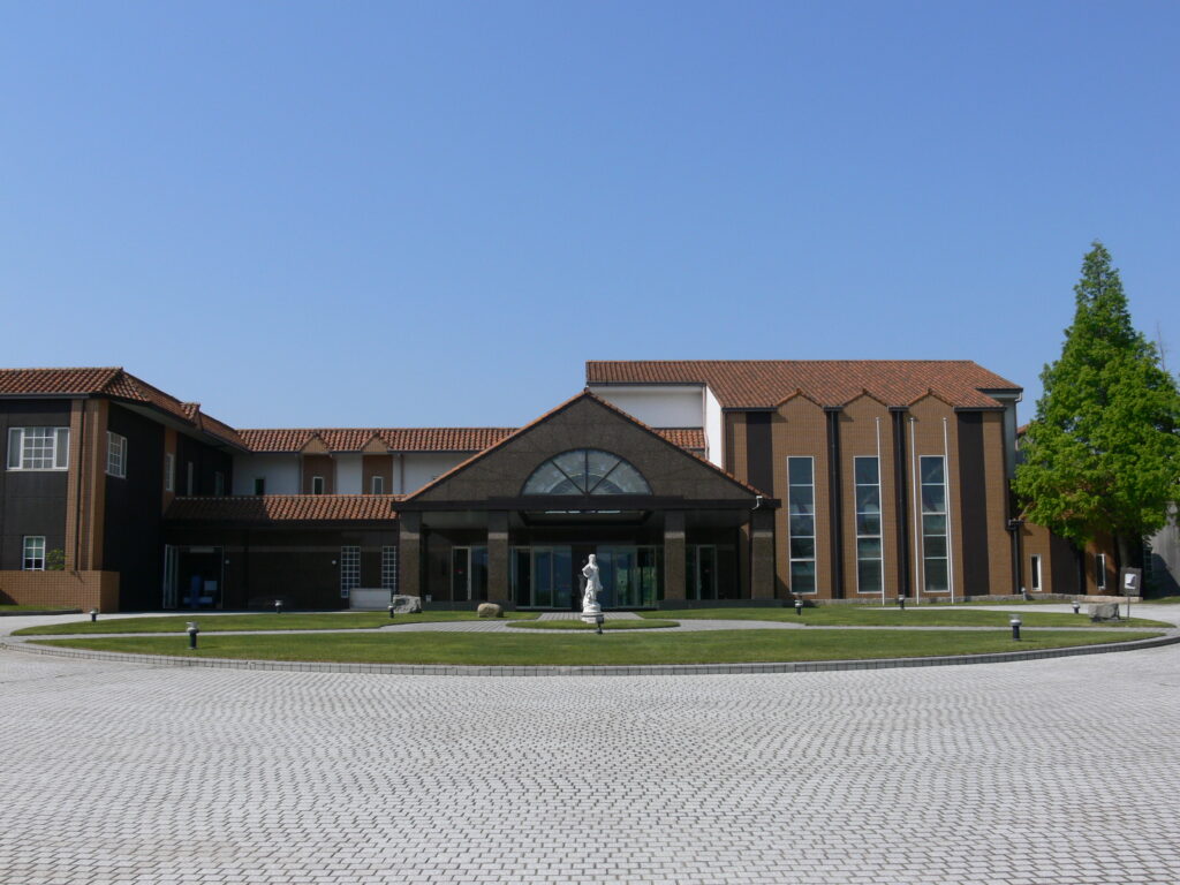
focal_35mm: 35
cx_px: 590
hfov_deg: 52.6
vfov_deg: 40.7
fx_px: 1193
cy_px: 442
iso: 80
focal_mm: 7.4
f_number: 6.3
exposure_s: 1/400
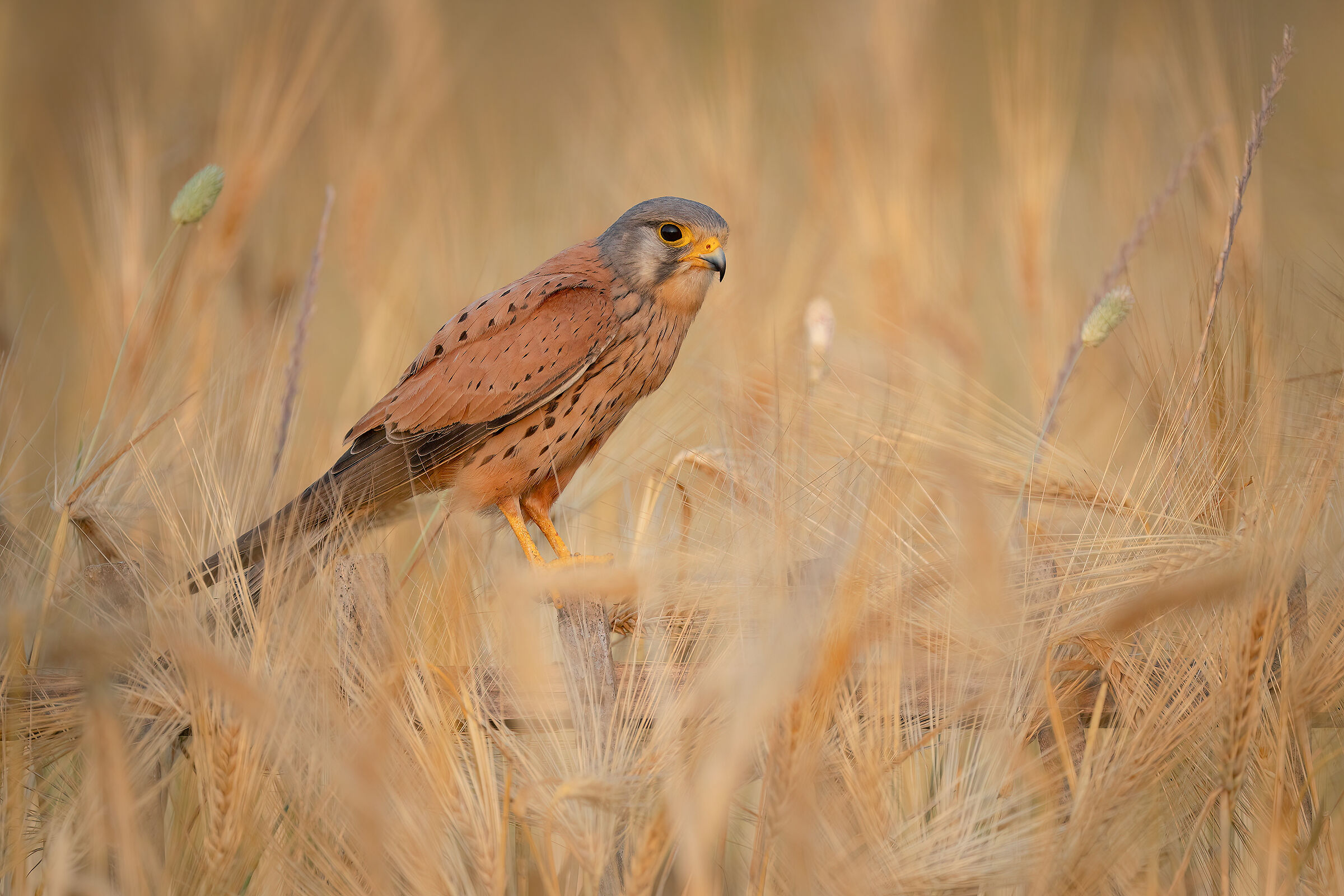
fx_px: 22398
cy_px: 448
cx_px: 672
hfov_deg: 3.4
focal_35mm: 600
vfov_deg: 2.3
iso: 1000
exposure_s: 1/1250
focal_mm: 600
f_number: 6.3
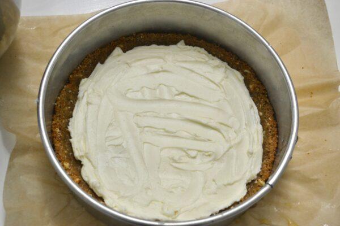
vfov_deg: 28.1
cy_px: 113
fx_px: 453
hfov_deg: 41.1
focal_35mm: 48
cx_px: 170
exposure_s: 1/60
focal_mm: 32
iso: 720
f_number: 4.8
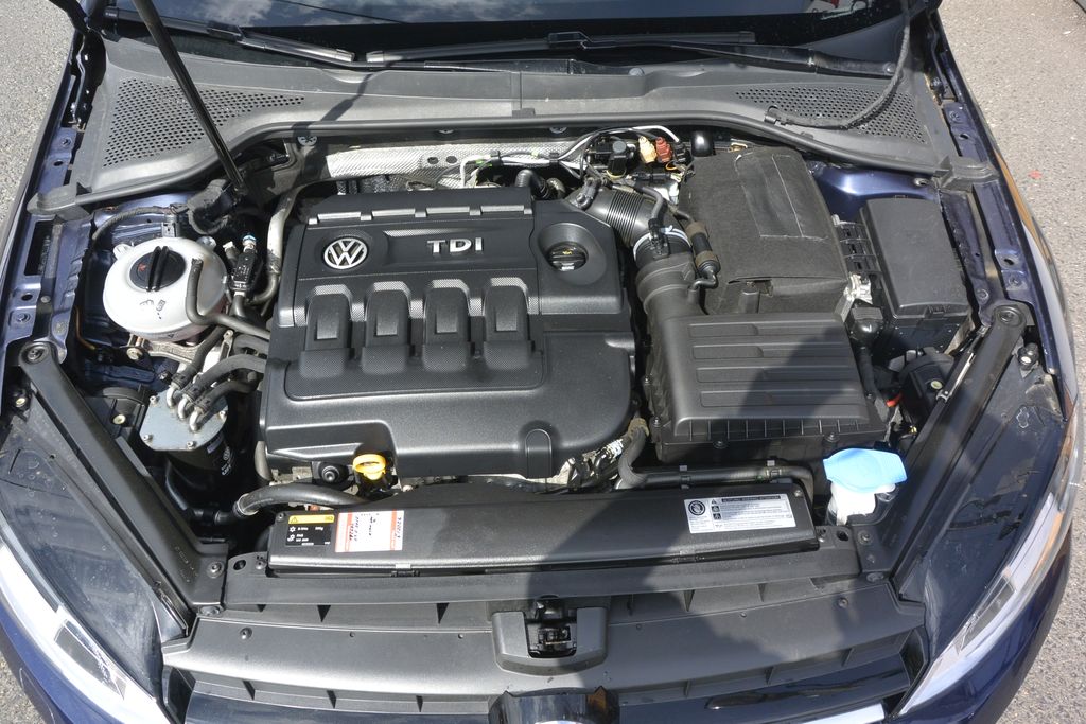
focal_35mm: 27
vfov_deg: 47.9
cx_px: 543
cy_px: 362
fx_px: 815
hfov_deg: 67.4
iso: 160
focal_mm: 10
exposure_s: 1/400
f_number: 5
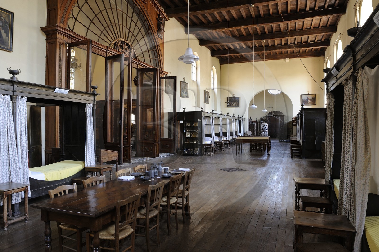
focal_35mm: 24
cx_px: 190
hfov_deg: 73.8
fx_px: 252
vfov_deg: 53.1
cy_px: 126
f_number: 10
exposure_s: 1/2.5
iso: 200
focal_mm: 24
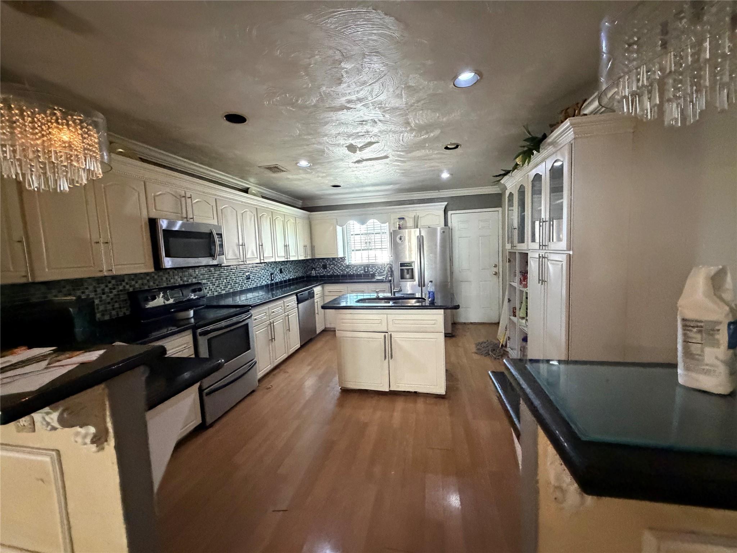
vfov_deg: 85.7
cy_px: 276
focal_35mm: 14
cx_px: 368
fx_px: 298
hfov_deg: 102.1
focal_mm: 2.22
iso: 1250
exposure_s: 1/60
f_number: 2.2
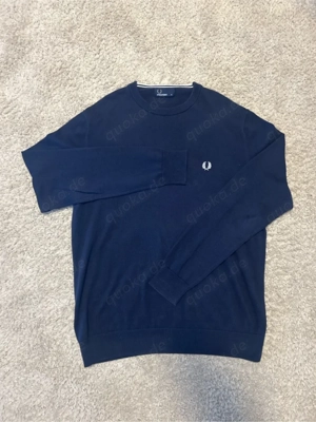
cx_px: 158
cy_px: 211
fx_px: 316
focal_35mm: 26
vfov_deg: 67.3
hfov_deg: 53.1
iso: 500
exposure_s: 1/47
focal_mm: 5.7
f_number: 1.5
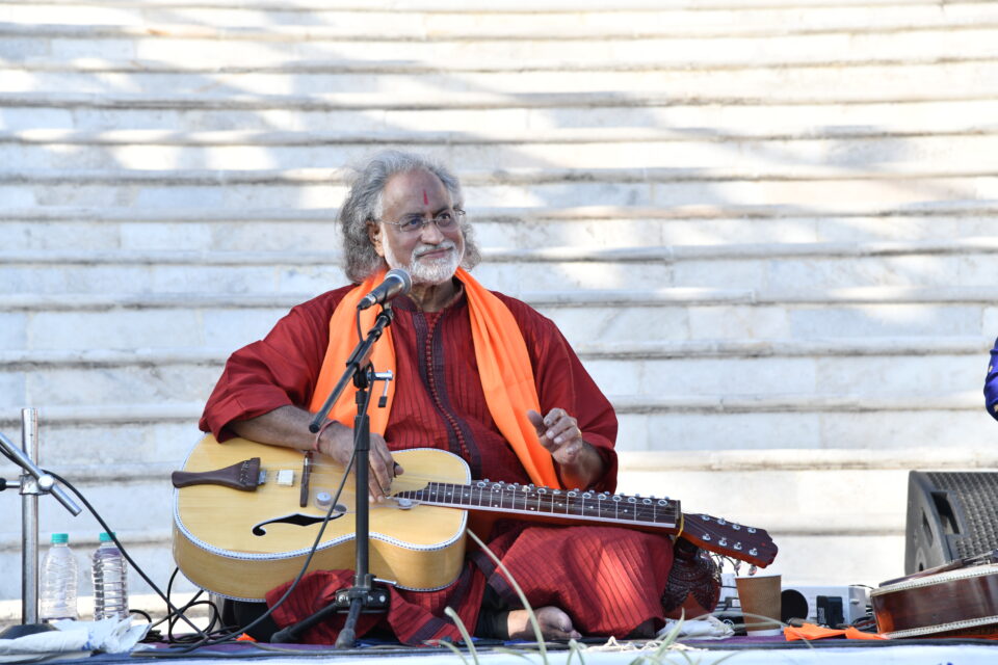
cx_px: 499
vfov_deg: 11.4
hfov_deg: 17.1
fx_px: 3326
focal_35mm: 120
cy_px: 332
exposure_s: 1/250
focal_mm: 120
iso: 250
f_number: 6.3
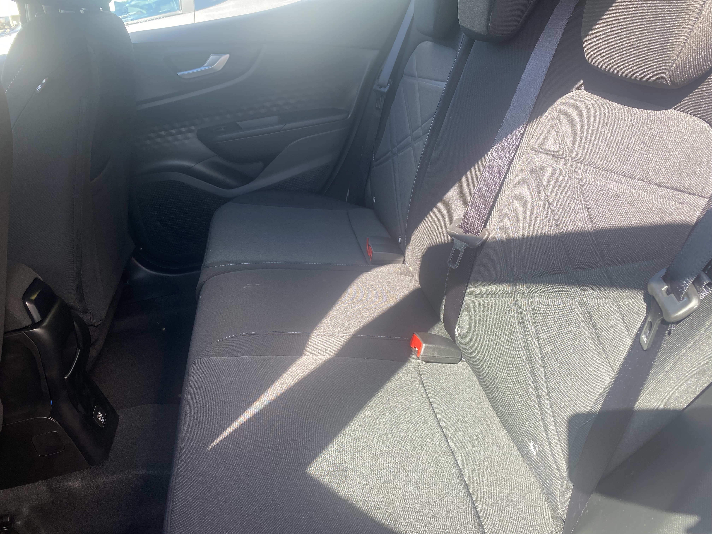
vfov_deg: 53.1
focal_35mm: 26
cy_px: 267
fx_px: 535
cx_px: 356
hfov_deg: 67.3
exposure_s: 1/130
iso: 32
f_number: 1.8
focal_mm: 4.25
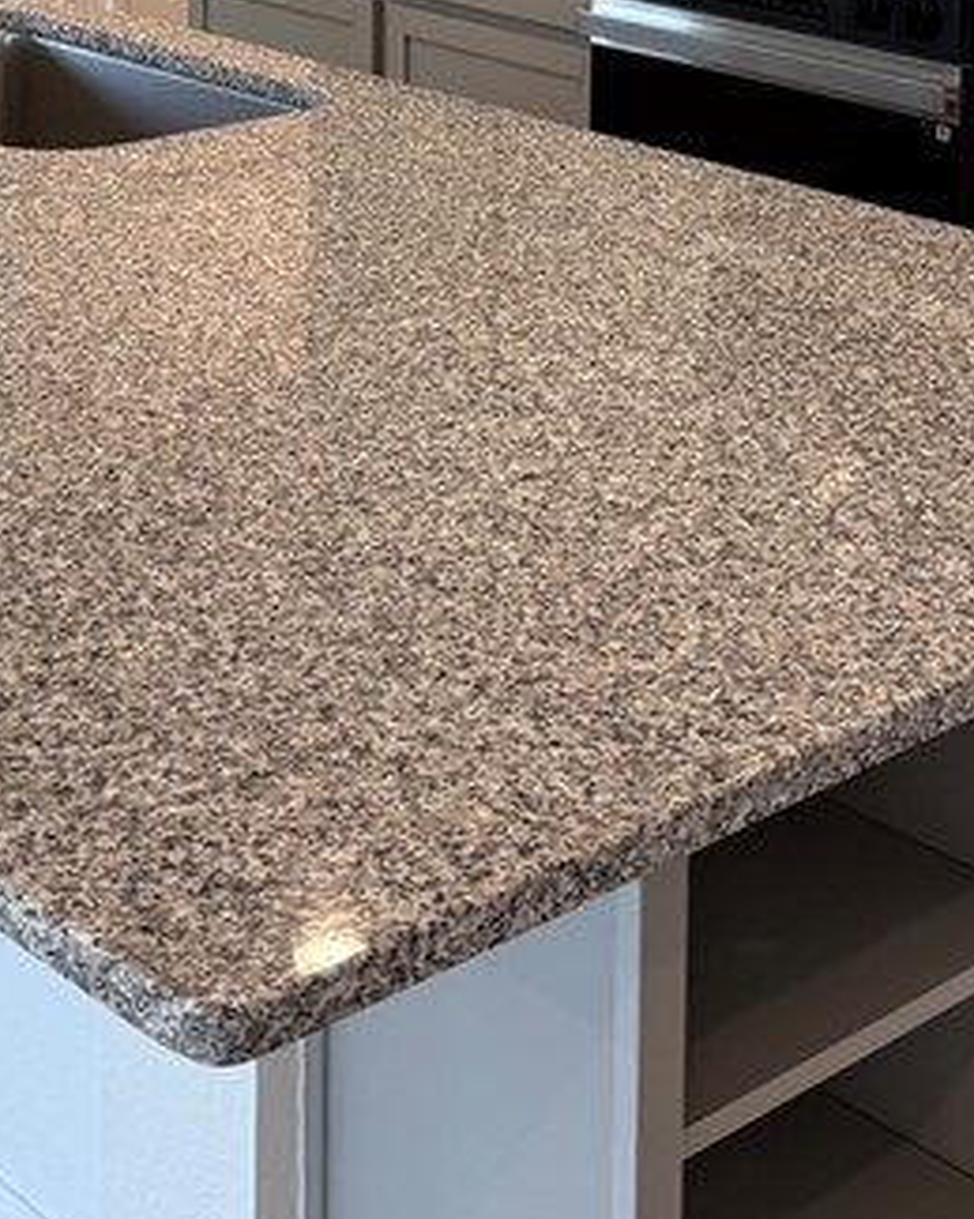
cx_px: 526
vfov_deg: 23.9
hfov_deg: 20.7
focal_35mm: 74
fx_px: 2668
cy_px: -169
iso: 125
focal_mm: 6.76
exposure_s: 1/120
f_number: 1.78
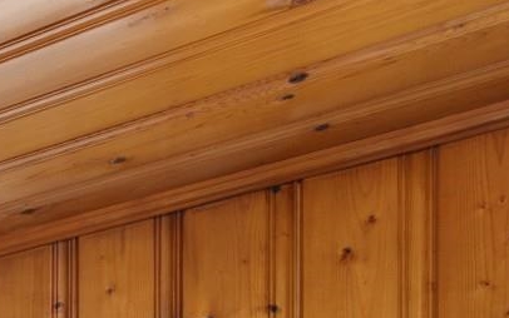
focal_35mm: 61
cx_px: -484
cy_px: 636
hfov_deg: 19.8
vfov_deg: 16.3
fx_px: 846
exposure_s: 1/13
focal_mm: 10
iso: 100
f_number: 4.5
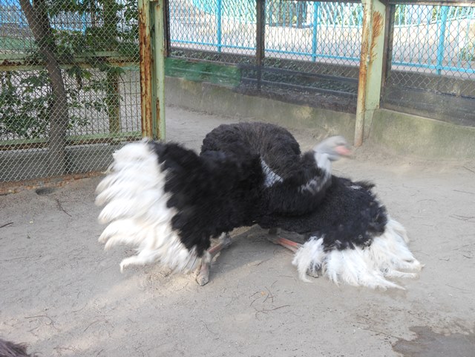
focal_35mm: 50
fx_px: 686
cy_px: 178
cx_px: 238
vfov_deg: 29.1
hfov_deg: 38.2
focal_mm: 8.9
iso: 100
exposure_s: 1/30
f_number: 4
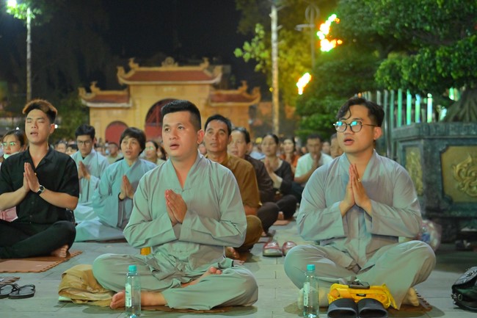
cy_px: 159
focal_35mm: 66
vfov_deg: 20.6
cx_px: 238
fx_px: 874
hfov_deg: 30.5
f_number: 4
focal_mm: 66
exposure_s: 1/100
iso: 3200
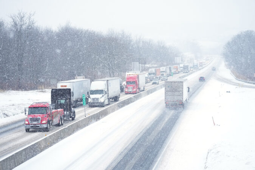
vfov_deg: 10.9
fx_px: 892
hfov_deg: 16.3
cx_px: 128
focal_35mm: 126
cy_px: 85
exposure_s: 1/1600
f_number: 5
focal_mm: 126
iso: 2500
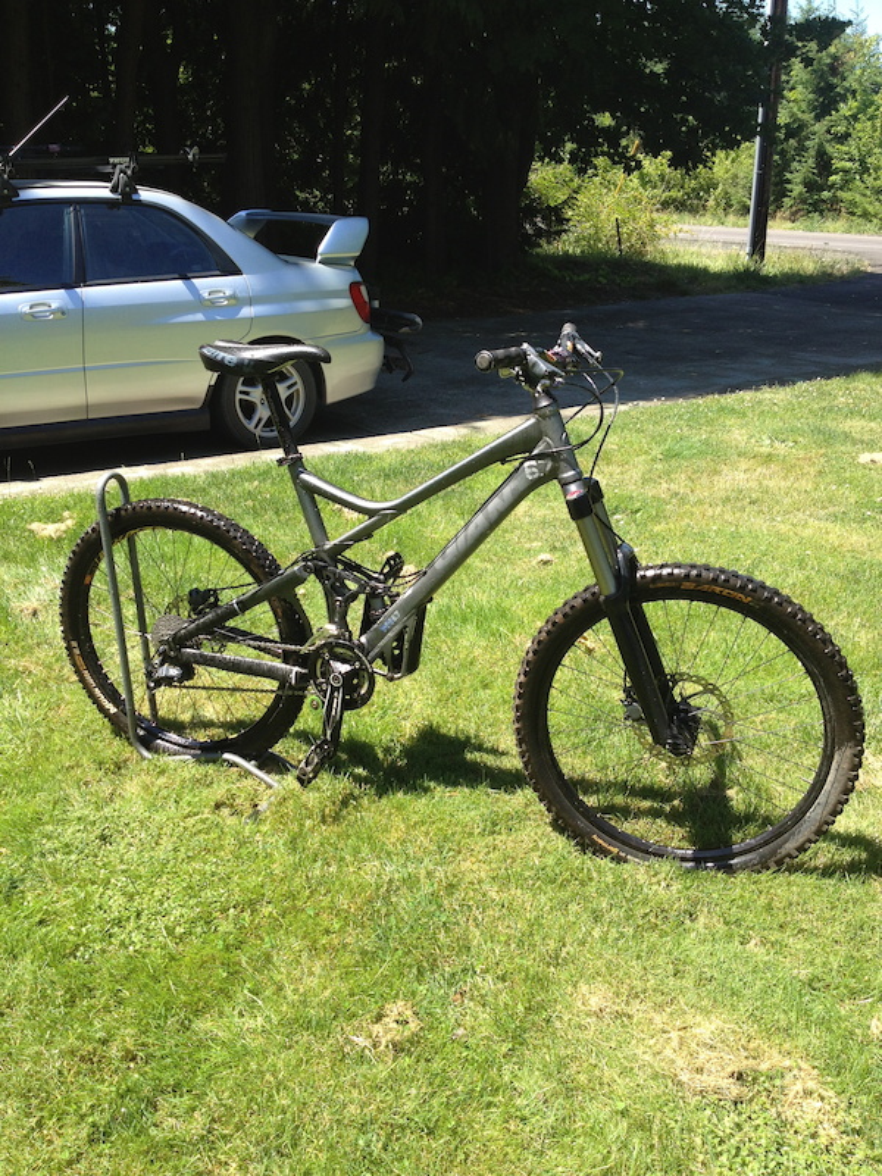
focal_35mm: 35
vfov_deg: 52.6
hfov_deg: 40.7
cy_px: 588
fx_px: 1189
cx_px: 441
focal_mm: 4.28
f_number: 2.4
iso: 50
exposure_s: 1/516
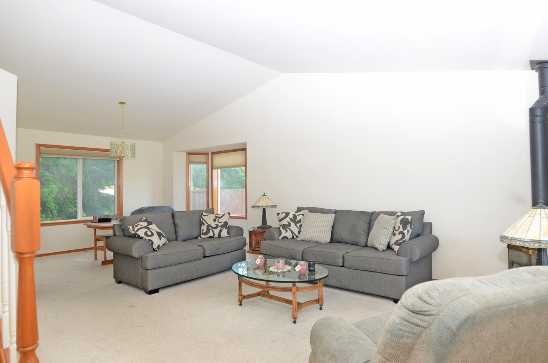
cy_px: 173
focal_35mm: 21
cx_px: 321
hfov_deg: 81.6
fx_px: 313
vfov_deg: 60.1
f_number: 4
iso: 100
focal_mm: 11
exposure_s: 1/60
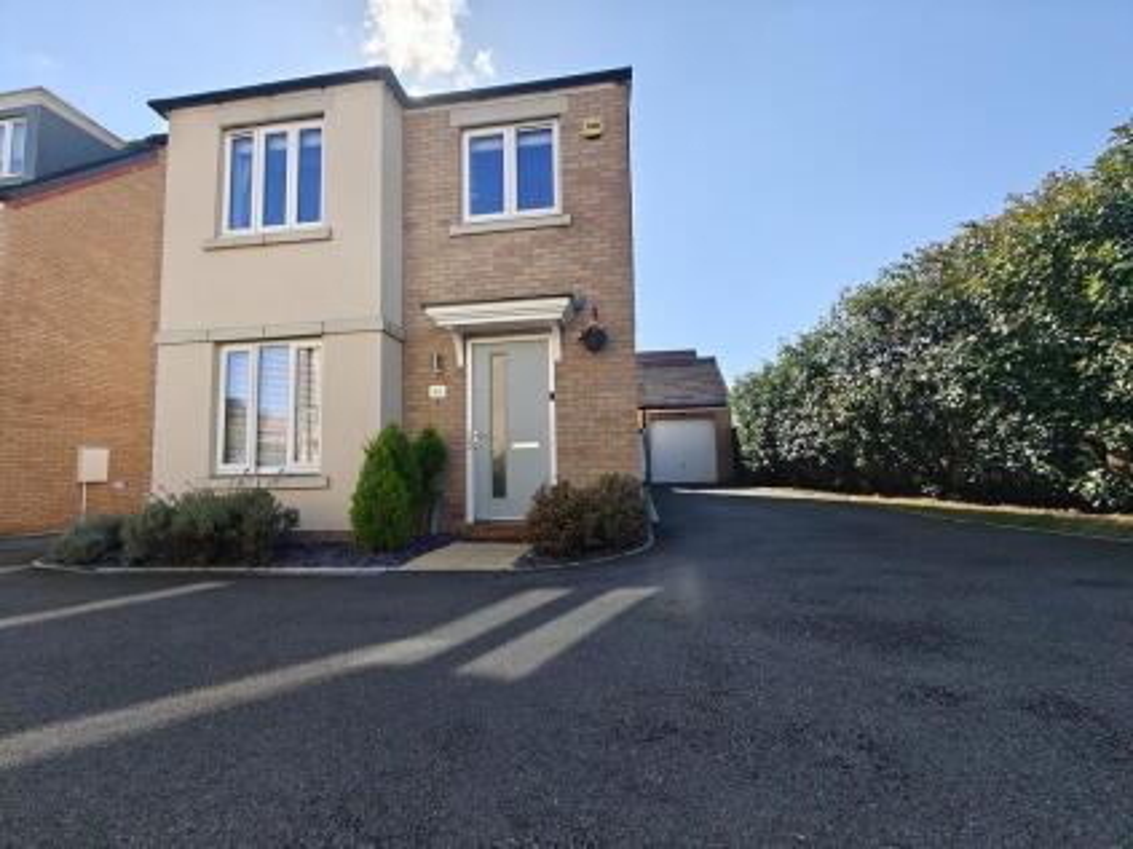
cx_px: 566
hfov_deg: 102.1
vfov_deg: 85.6
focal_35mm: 14
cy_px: 424
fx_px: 458
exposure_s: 1/713
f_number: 2.2
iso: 64
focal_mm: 2.62
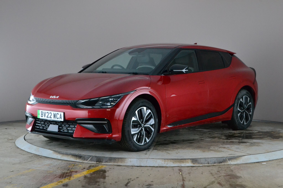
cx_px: 142
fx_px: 519
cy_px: 94
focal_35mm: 66
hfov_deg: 30.5
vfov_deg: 20.6
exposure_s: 1/50
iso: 3200
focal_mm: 44
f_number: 11
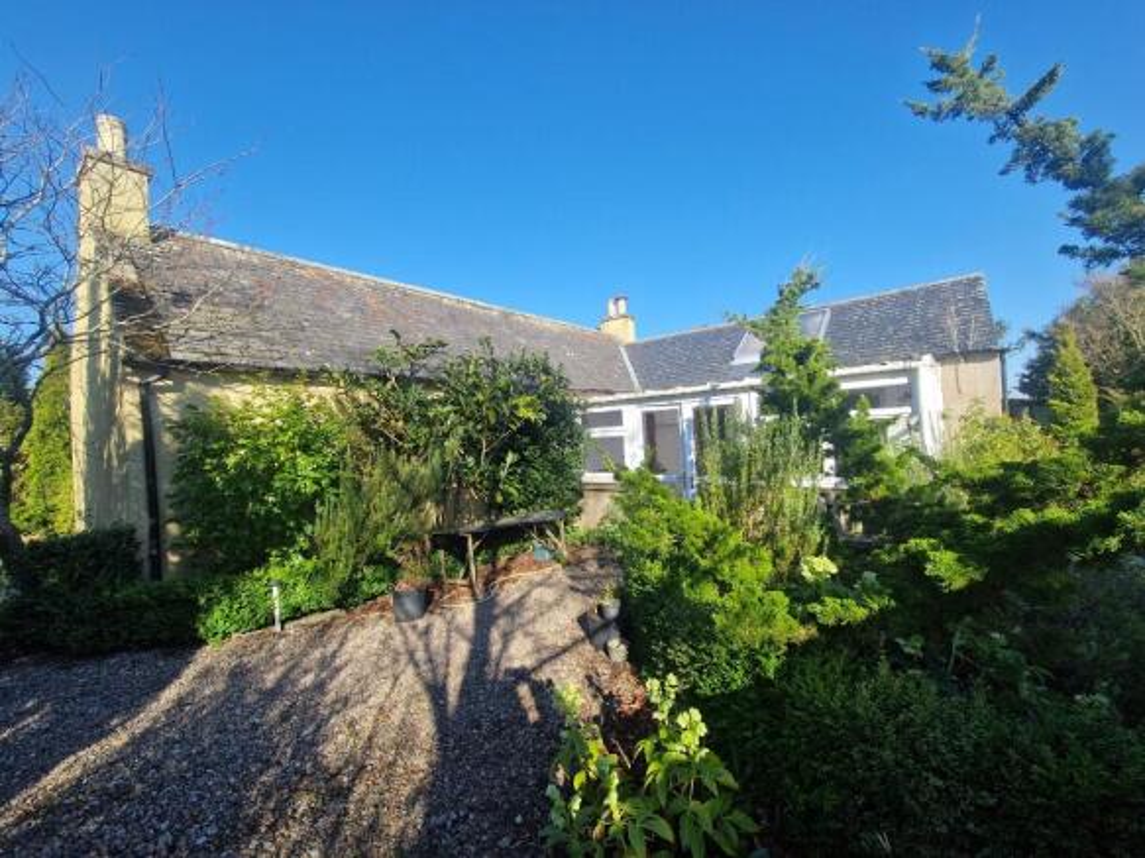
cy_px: 429
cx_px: 572
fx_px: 430
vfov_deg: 89.9
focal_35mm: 13
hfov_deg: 106.2
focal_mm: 2.2
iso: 50
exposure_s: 1/1152
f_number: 2.2
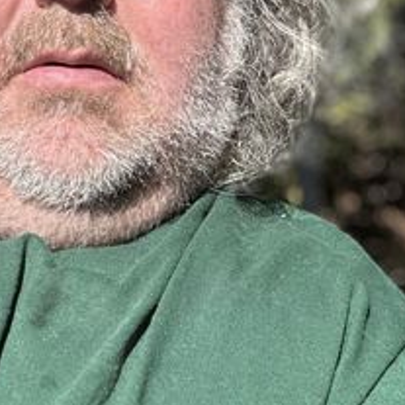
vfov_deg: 21.2
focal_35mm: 75
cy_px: -103
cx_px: 16
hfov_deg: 22.3
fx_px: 993
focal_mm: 2.69
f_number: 1.9
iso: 25
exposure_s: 1/1585
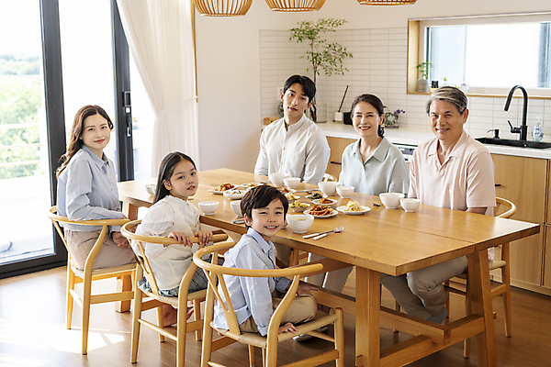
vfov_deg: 28.1
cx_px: 276
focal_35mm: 48
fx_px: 735
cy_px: 184
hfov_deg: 41.1
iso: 400
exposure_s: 1/160
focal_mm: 48
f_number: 4
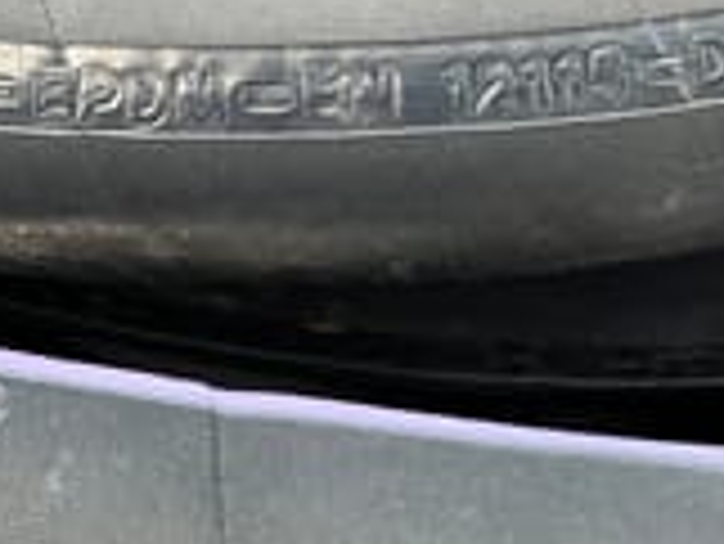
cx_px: 162
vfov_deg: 16.3
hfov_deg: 22.2
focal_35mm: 87
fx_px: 1821
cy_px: -119
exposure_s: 1/122
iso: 40
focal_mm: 3
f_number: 1.8
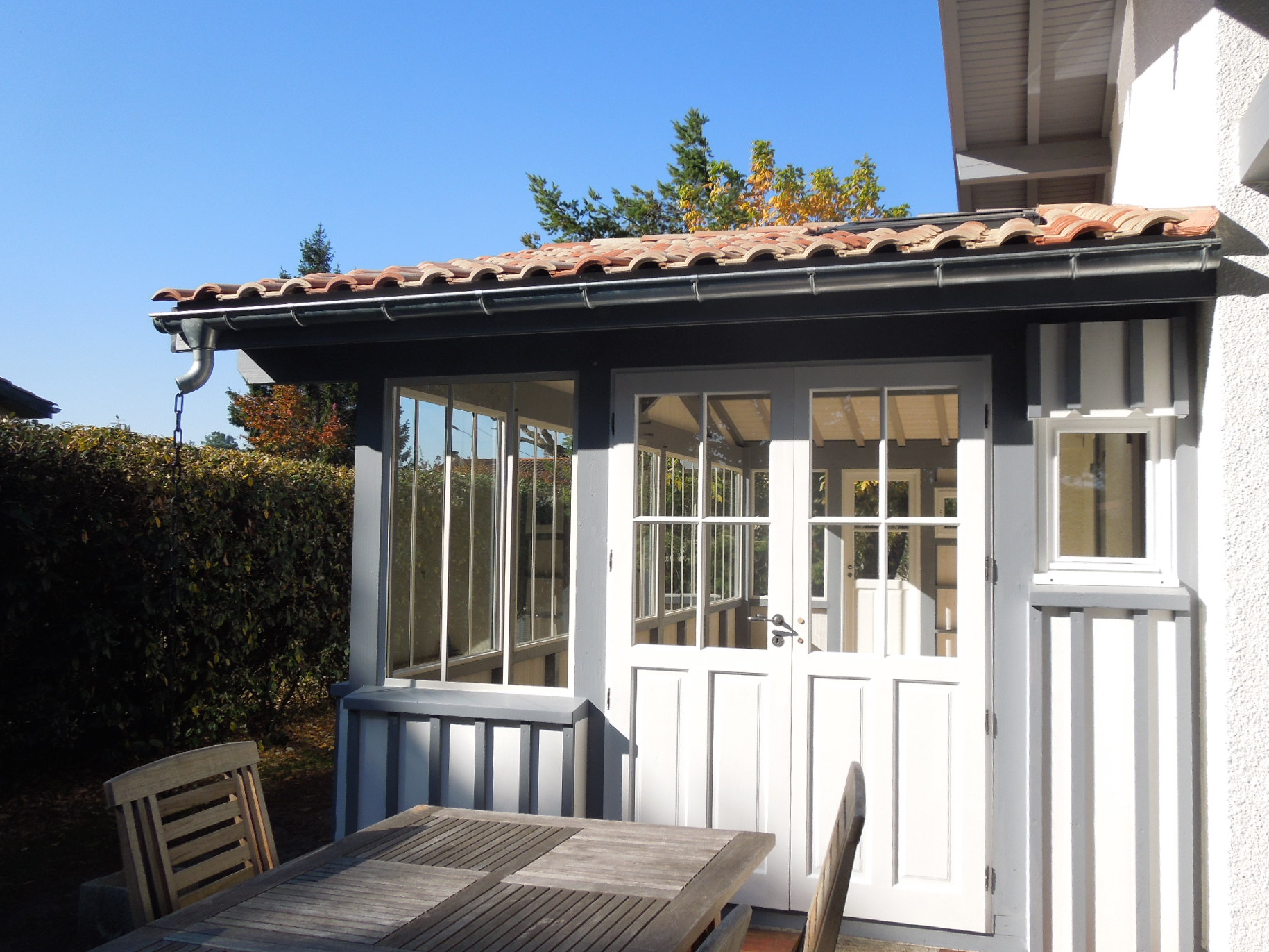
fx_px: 1026
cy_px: 476
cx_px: 686
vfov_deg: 49.7
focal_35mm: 28
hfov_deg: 63.4
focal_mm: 4.5
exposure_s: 1/200
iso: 100
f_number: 6.6
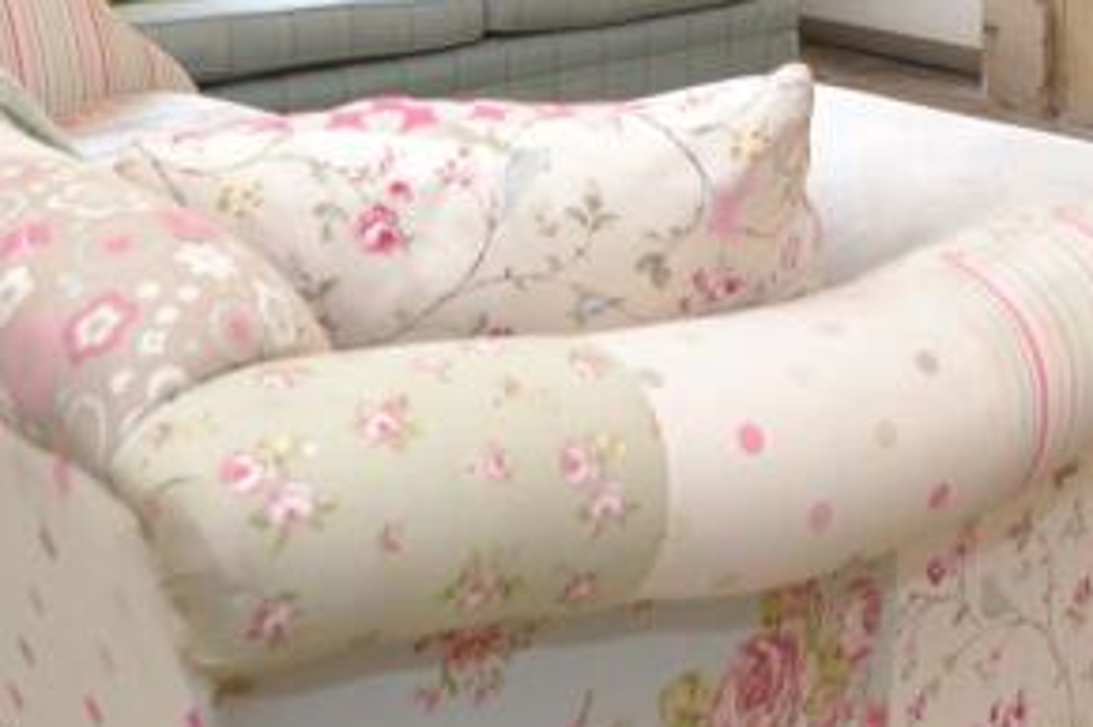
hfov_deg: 35.9
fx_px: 1608
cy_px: -164
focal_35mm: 53
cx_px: 927
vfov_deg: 23.2
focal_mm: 10
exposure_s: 1/60
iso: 500
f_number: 3.5
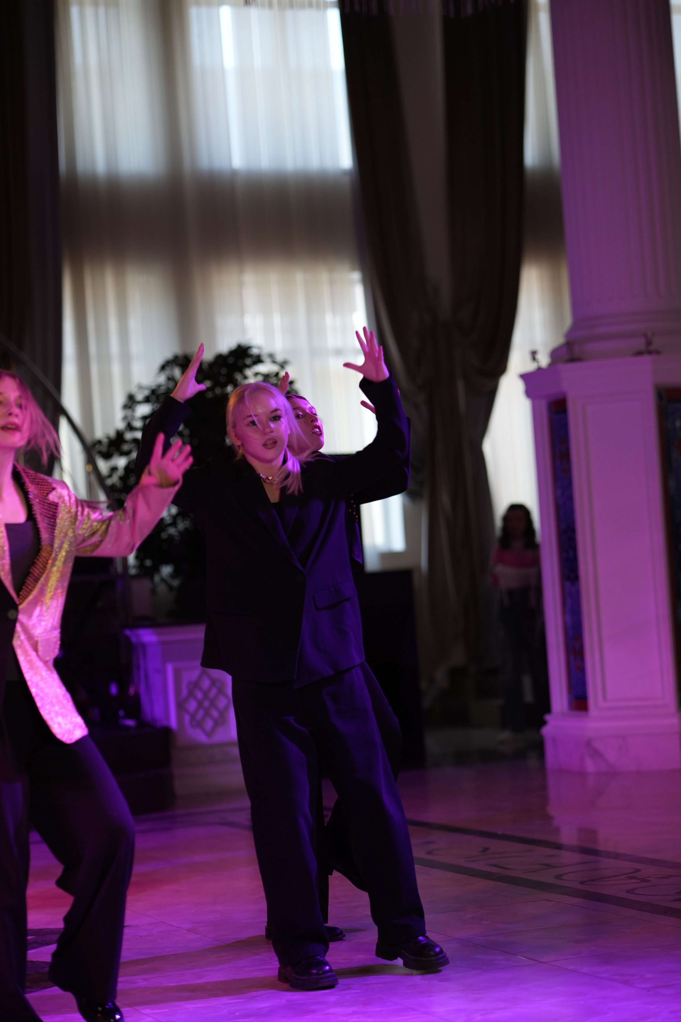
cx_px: 340
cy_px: 511
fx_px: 2412
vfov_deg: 23.9
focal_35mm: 85
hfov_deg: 16.1
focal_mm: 85
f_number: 2.2
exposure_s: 1/400
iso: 800
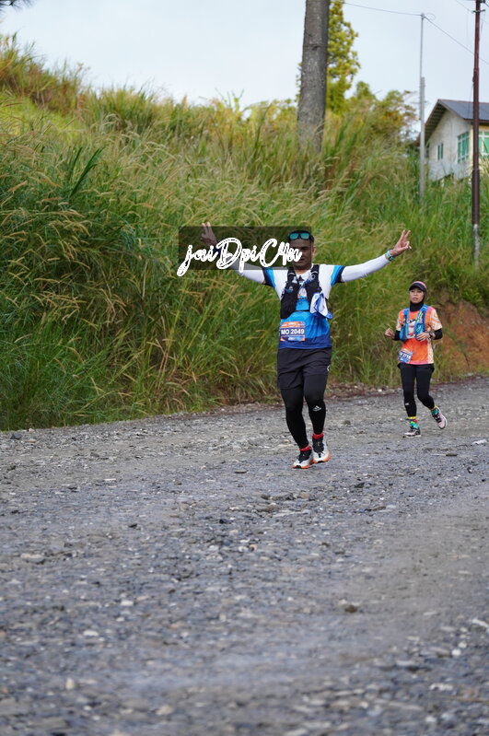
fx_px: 2052
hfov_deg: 13.6
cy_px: 368
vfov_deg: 20.3
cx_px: 244
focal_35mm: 100
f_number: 2.8
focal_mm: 67
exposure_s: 1/500
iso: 800
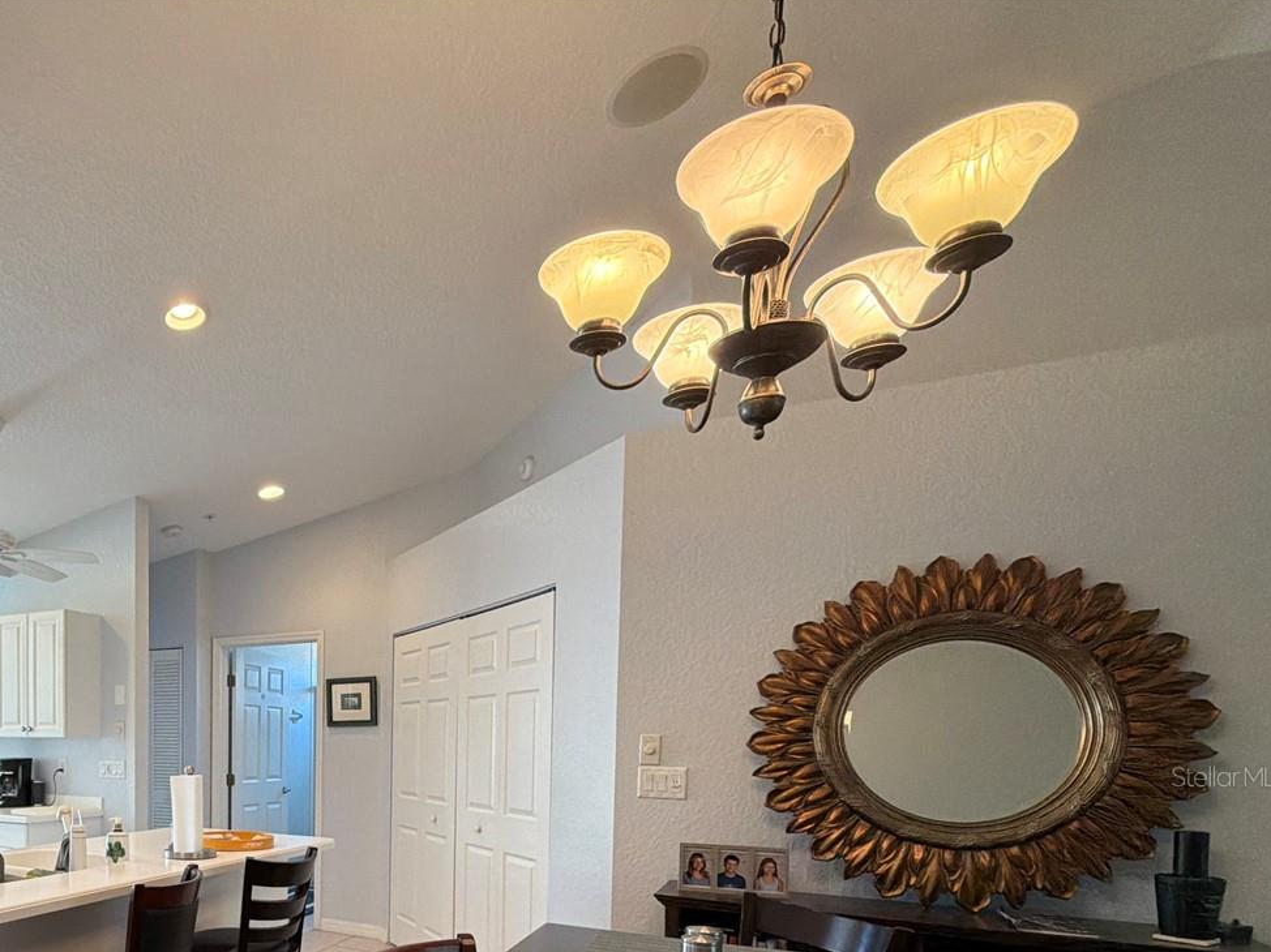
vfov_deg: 54.4
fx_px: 844
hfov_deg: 66.9
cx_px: 251
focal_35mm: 23
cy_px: 776
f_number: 2.2
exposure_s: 1/60
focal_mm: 2.22
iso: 250
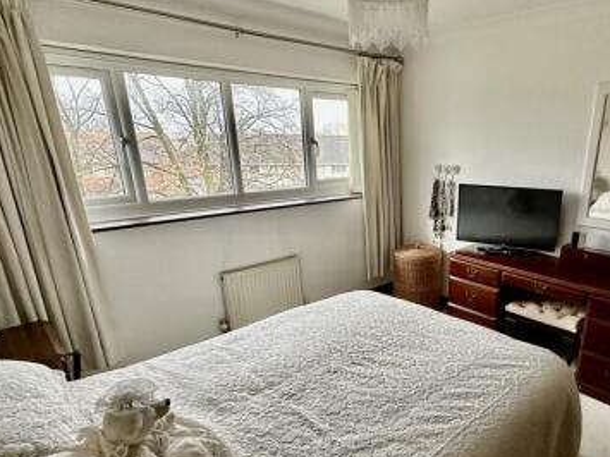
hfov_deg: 71.6
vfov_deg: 58.3
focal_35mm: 23
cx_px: 410
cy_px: 277
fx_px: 405
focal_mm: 2.22
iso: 320
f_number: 2.2
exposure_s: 1/75
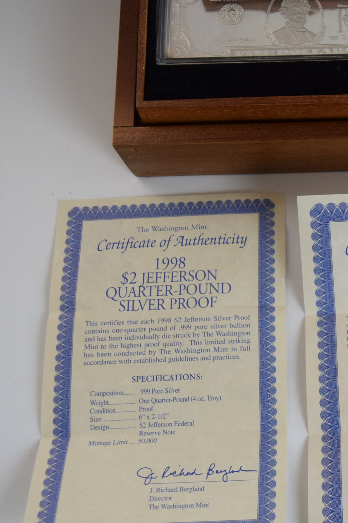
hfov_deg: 23.1
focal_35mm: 54
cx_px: 409
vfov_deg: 36.8
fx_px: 783
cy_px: 300
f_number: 5
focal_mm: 20
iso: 800
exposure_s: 1/200
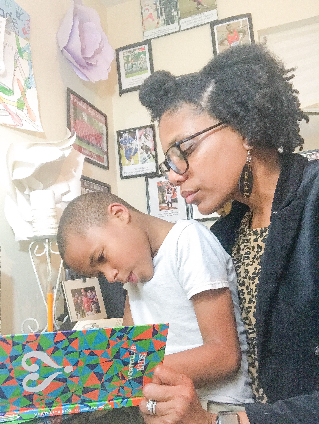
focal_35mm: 32
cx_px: 160
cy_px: 212
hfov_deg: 44.2
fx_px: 393
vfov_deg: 56.8
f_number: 2.2
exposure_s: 1/17
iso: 200
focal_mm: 2.87
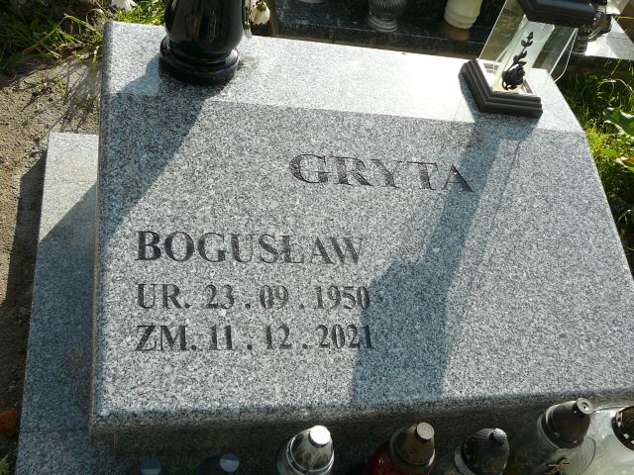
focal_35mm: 39
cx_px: 317
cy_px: 238
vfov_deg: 36.8
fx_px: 714
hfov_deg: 47.9
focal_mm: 5.8
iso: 80
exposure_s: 1/800
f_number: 3
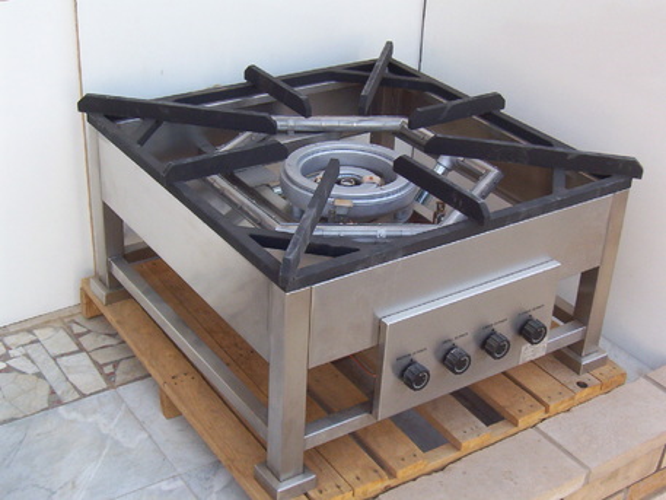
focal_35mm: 51
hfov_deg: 37.5
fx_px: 981
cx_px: 333
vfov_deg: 28.6
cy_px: 250
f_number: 3.16
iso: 100
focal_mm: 7.88
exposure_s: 1/289
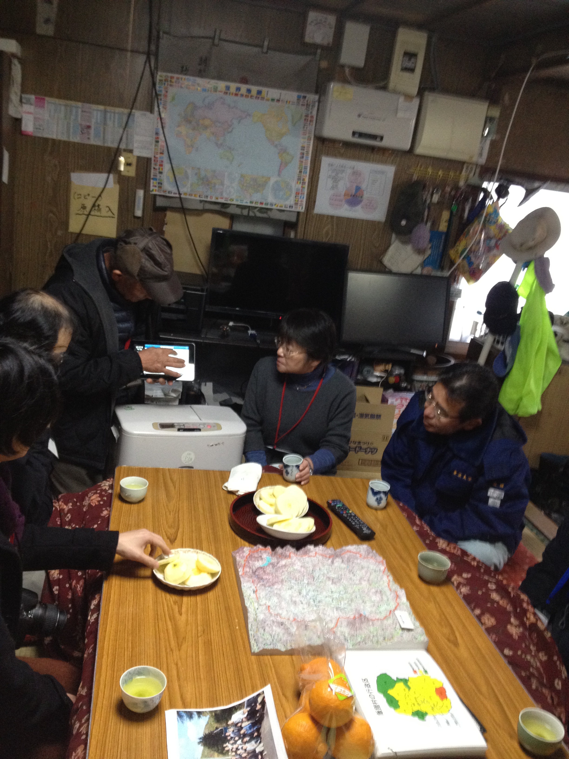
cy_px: 380
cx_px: 284
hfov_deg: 40.7
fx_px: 767
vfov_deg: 52.6
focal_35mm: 35
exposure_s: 1/20
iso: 250
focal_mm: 4.28
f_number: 2.4
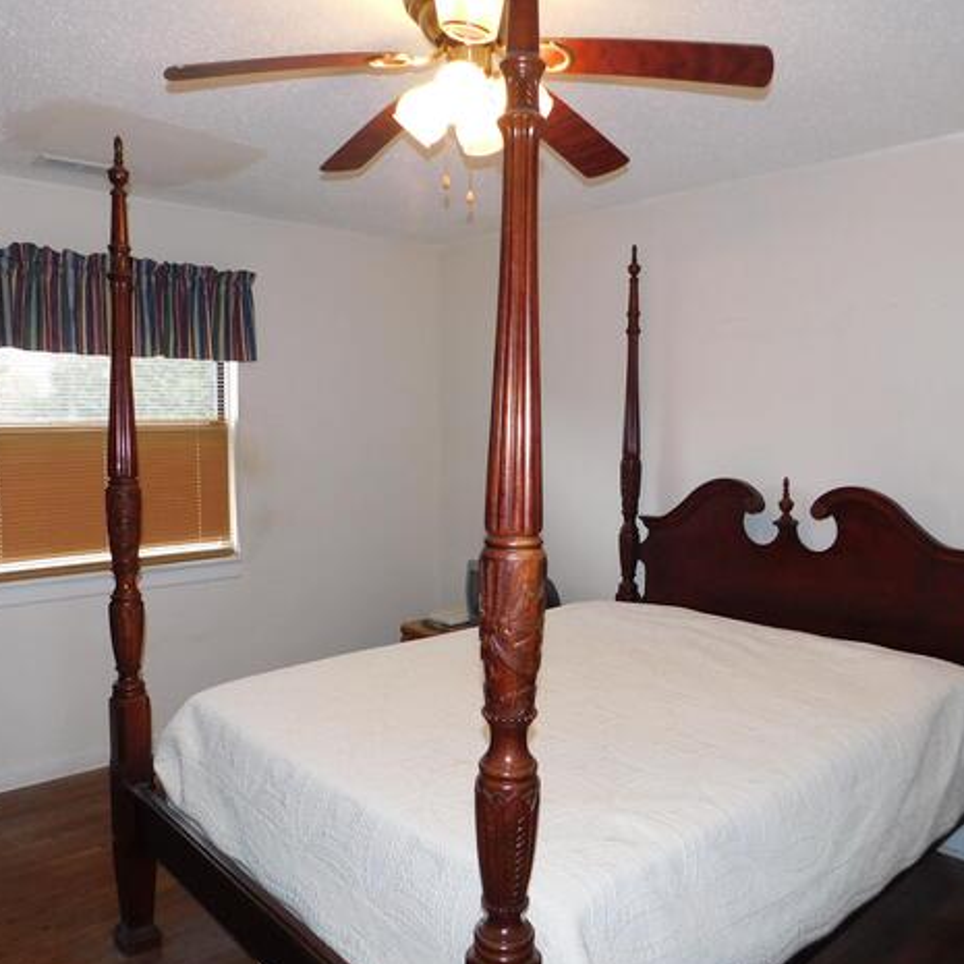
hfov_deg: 57.3
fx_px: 882
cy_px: 493
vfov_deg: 57.3
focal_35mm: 28
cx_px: 483
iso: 200
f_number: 3
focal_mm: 4
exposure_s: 1/30
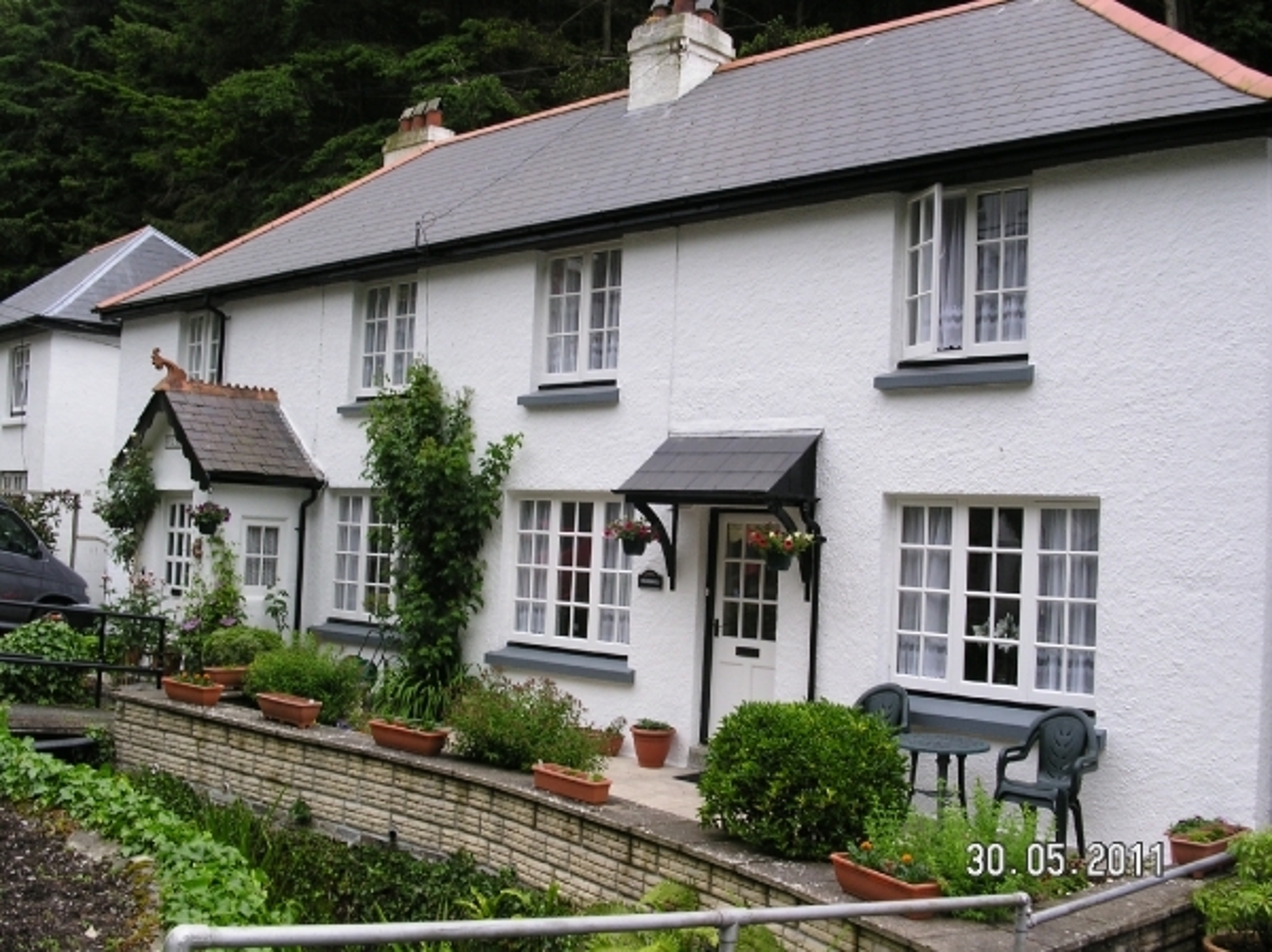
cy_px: 476
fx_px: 1395
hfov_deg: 49.0
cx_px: 636
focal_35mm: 38
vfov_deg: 37.7
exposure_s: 1/125
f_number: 5.6
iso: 100
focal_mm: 7.8
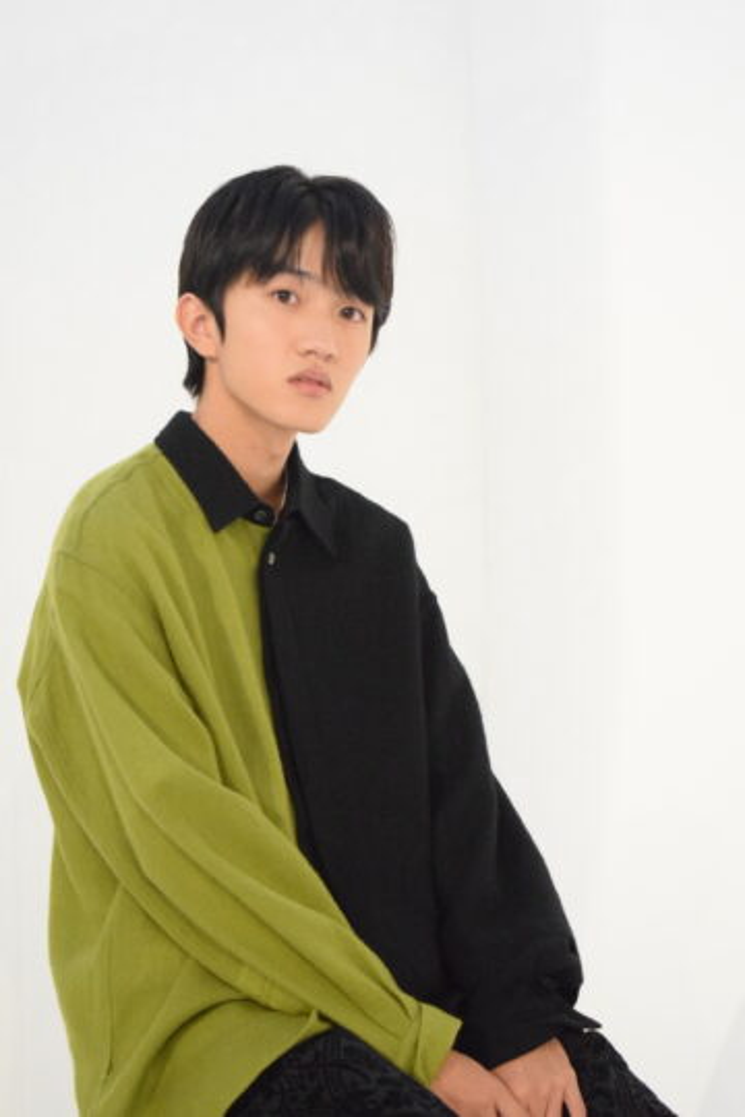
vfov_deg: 28.1
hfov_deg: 18.9
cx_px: 372
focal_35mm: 72
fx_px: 2235
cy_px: 558
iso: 10000
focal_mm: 48
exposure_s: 1/125
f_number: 5.3
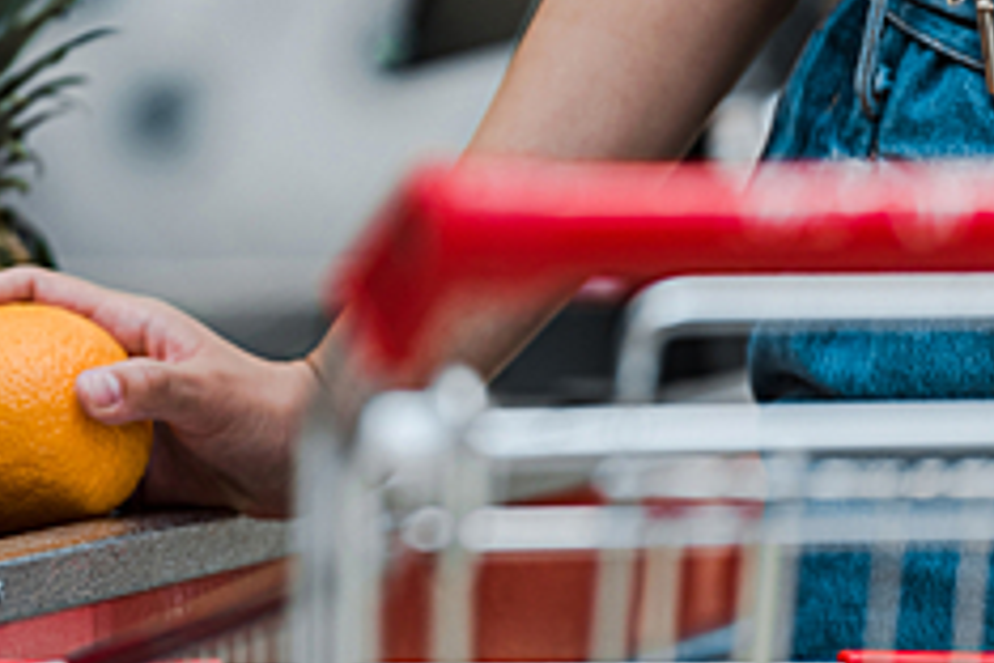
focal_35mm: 448
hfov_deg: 4.6
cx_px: -8
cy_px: -21
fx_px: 12369
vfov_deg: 3.1
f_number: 3.5
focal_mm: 200
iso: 250
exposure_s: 1/100
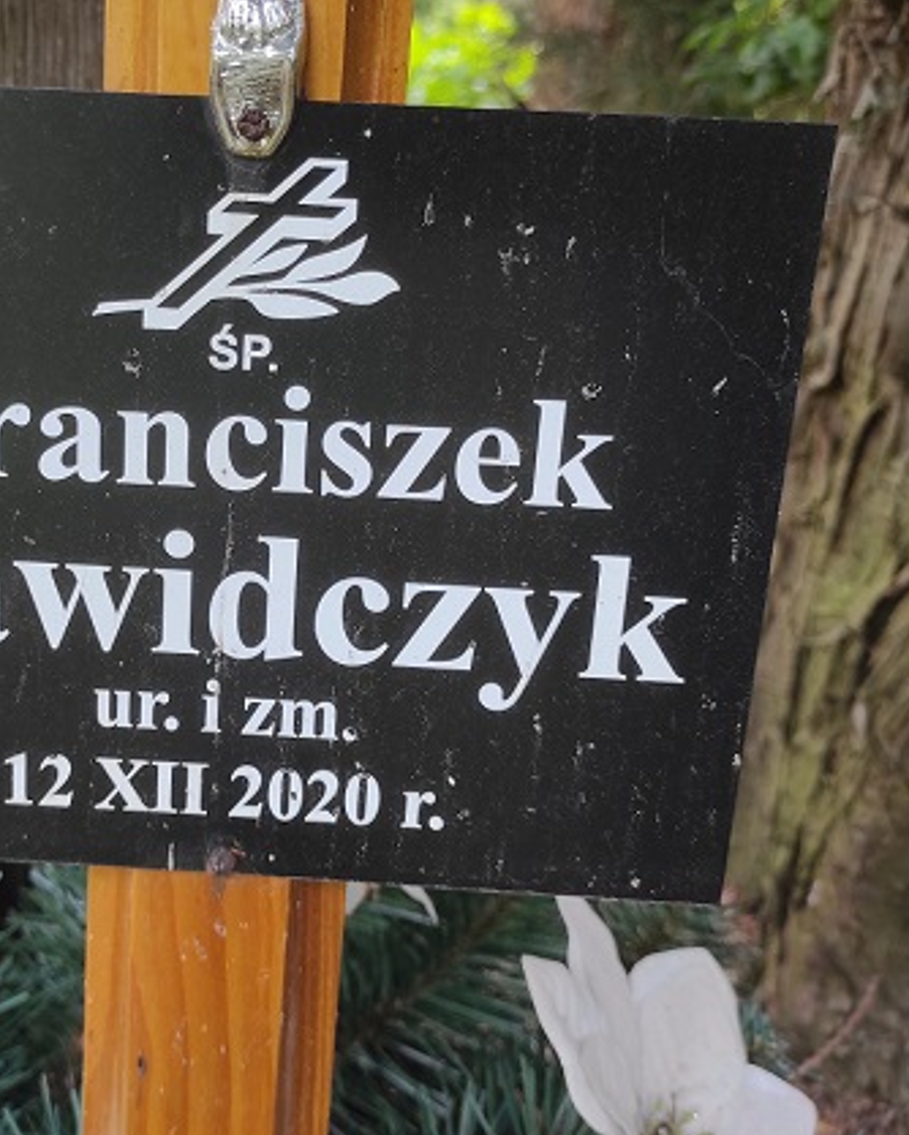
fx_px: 1277
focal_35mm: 38
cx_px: 245
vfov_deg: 47.8
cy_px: 489
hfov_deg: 38.3
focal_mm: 5.43
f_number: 1.89
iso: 125
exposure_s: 1/100
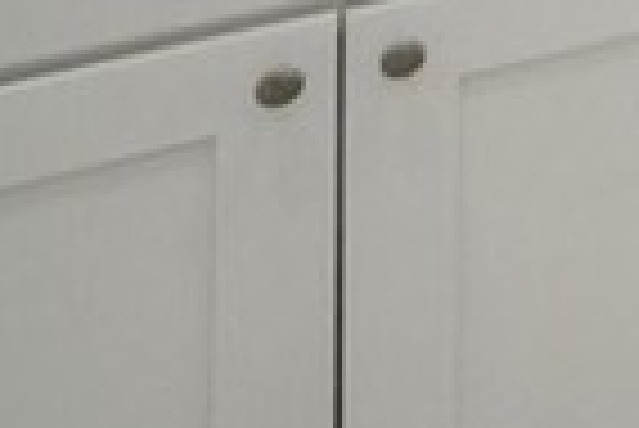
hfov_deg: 11.8
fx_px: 1795
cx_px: 1863
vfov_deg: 10.5
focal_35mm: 101
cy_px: -779
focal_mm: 9
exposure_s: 1/210
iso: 400
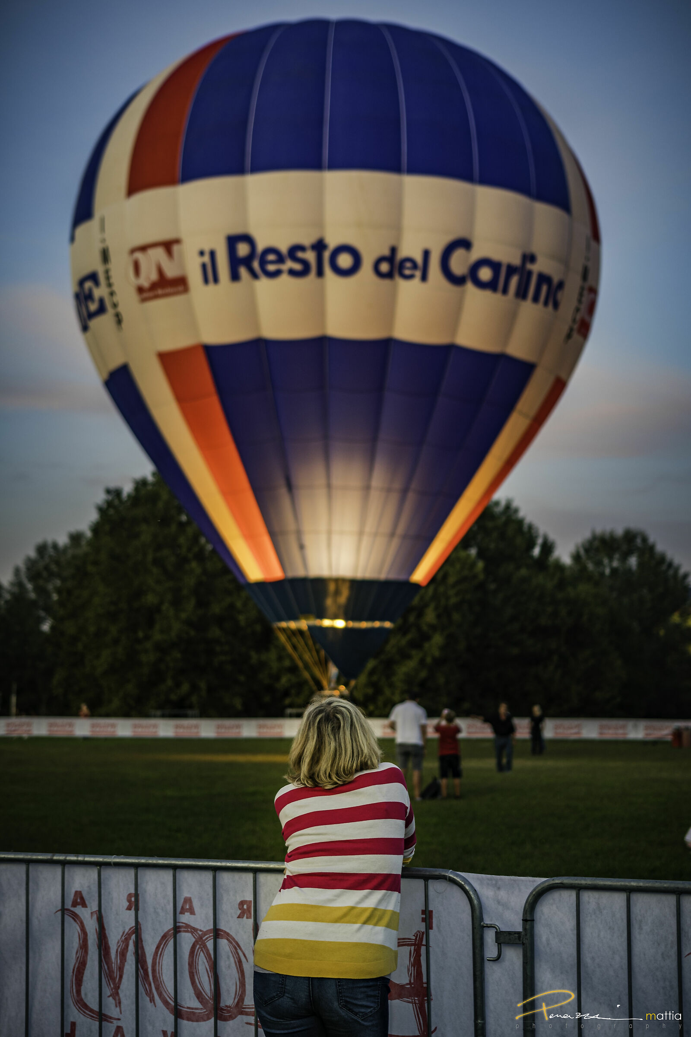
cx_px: 346
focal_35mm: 52
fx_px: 1497
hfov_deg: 26.0
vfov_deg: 38.2
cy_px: 518
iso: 125
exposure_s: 1/125
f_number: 1.8
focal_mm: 35
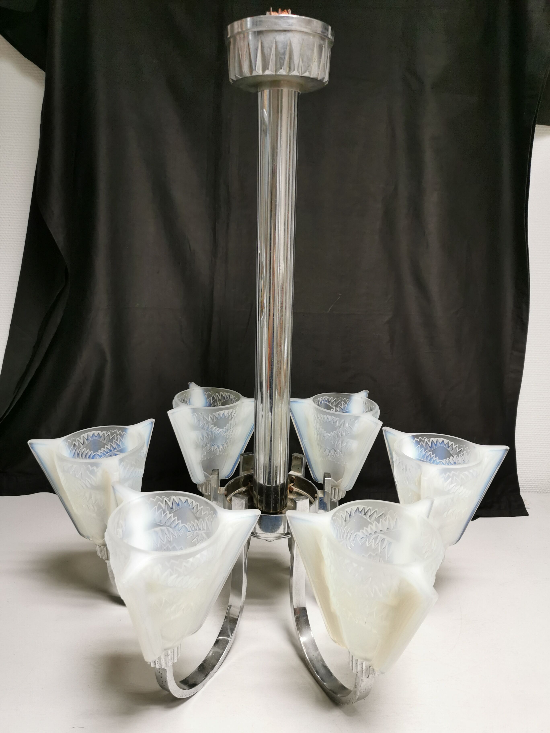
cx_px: 275
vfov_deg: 65.3
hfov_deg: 51.4
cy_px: 366
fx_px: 572
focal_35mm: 27
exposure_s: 1/50
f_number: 1.8
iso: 125
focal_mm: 5.58
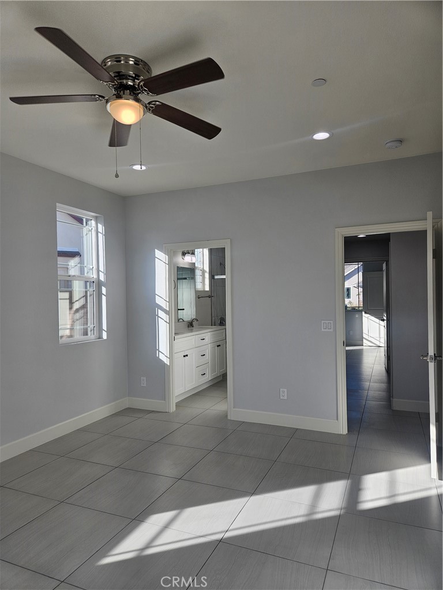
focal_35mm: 23
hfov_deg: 58.9
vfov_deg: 73.9
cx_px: 222
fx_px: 392
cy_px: 295
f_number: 1.8
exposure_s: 1/292
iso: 25
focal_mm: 5.4
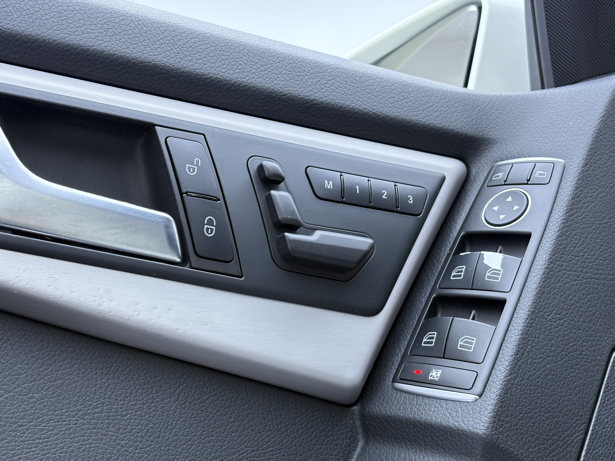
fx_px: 924
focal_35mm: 52
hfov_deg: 36.8
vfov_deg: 28.0
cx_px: 308
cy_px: 230
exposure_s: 1/50
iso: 100
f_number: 1.6
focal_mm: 5.96
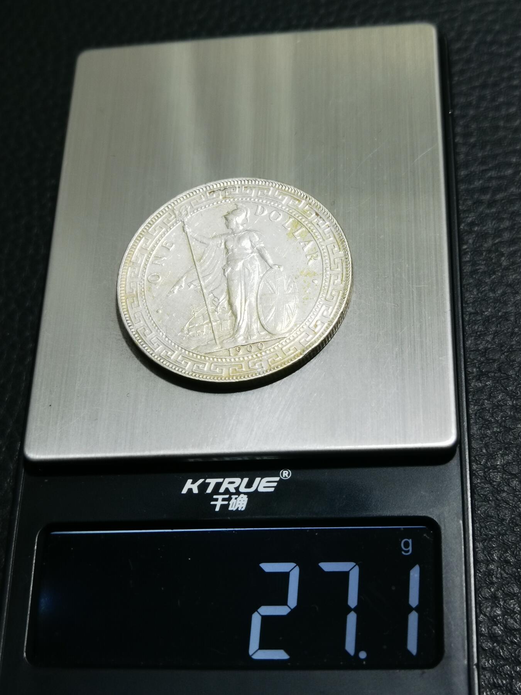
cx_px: 260
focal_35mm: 55
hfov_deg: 26.6
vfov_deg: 34.9
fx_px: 1104
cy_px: 348
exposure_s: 1/100
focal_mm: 6.67
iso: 100
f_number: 1.9
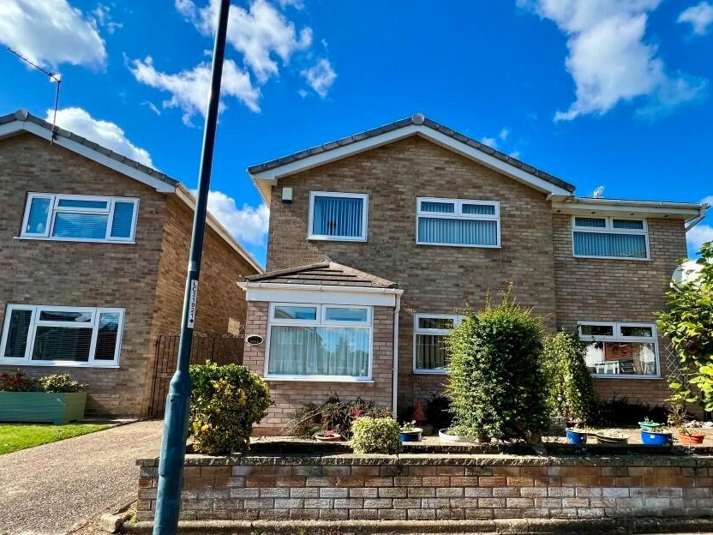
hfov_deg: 94.3
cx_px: 387
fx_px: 330
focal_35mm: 16
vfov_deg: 77.1
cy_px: 326
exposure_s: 1/536
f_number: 1.8
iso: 32
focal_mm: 1.57
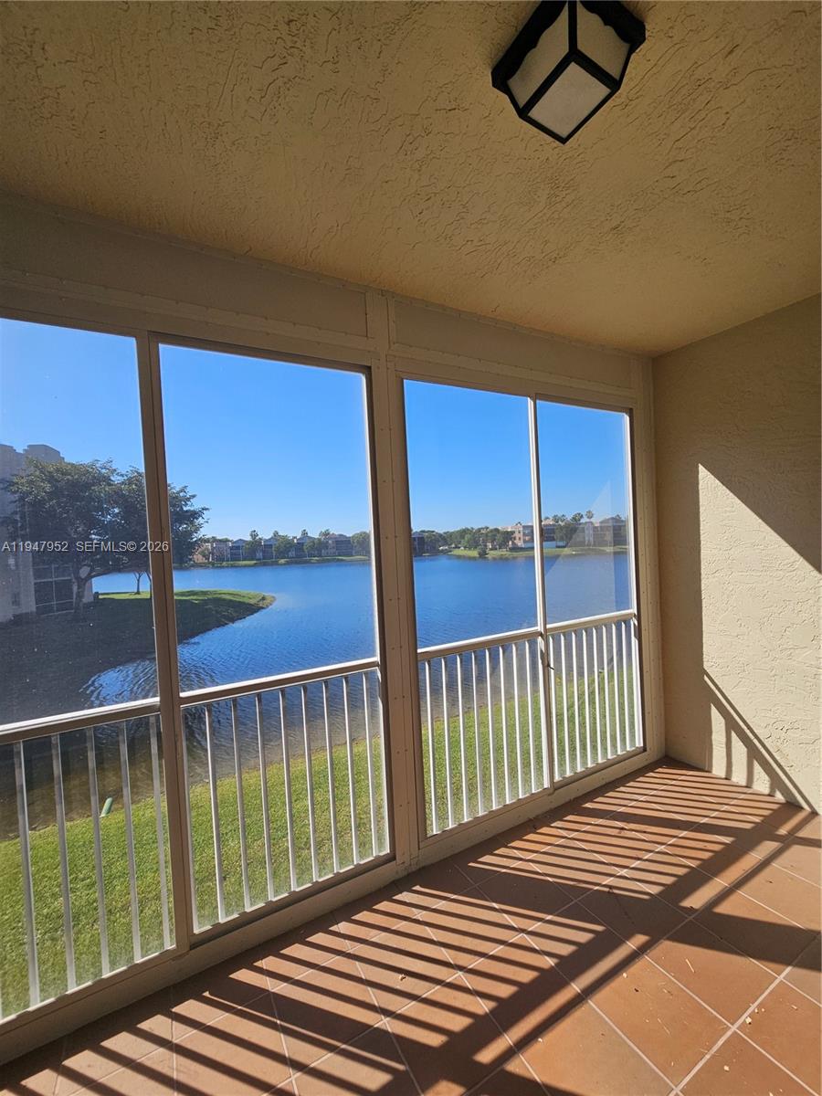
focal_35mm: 13
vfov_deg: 106.2
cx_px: 411
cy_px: 548
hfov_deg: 89.9
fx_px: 412
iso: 50
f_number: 2.2
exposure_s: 1/1262
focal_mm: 2.2
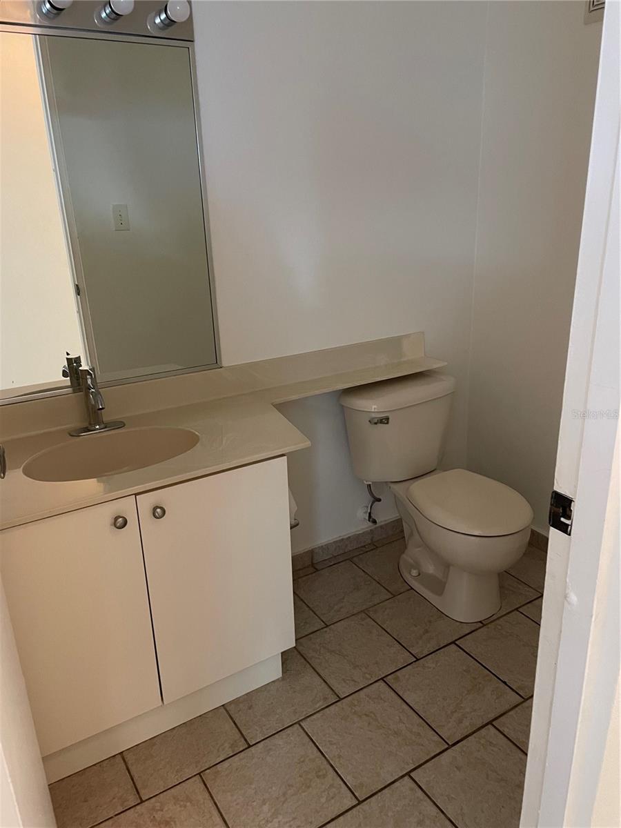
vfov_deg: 67.3
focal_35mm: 26
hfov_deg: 53.1
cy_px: 414
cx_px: 310
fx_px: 622
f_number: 1.6
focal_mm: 4.2
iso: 400
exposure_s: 1/40
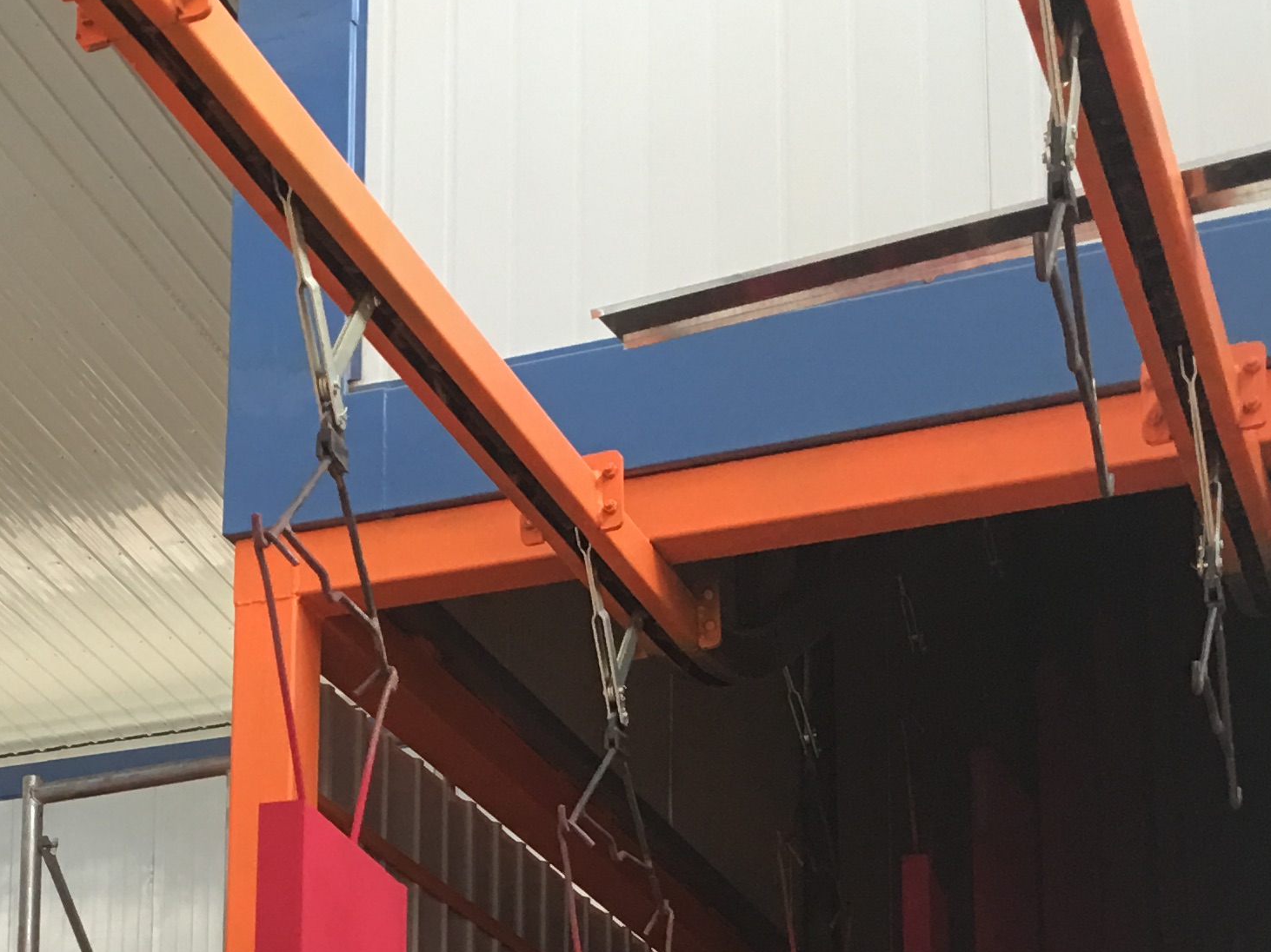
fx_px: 2937
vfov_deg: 17.6
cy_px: 1128
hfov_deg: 24.0
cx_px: 221
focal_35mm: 80
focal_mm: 4.15
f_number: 2.2
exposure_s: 1/17
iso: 64
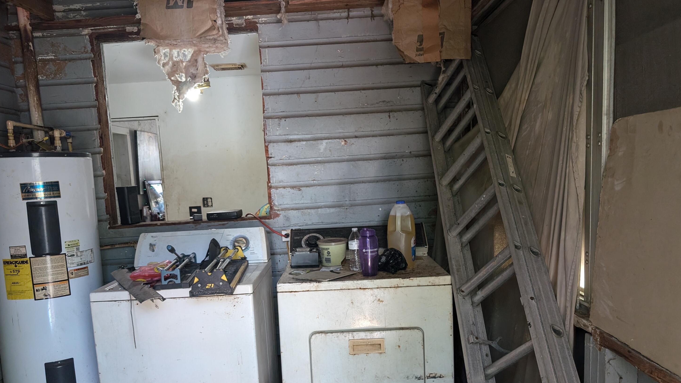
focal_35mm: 27
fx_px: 488
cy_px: 250
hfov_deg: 69.9
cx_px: 341
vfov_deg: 42.4
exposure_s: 1/205
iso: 904
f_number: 1.68
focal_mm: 6.9
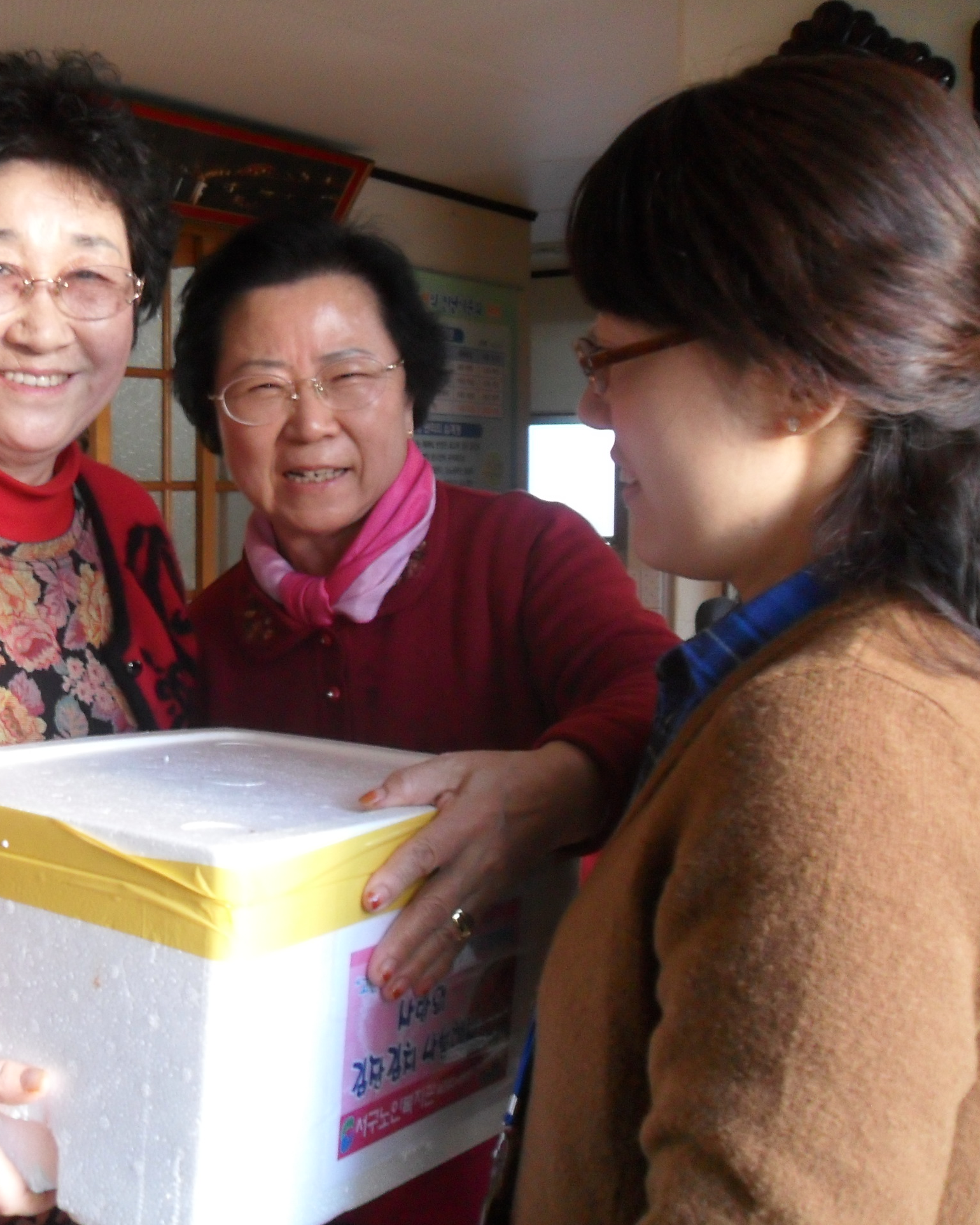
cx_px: 185
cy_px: 611
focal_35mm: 46
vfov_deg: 40.3
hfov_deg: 31.8
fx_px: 1668
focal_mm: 6.2
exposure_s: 1/15
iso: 200
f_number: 2.8
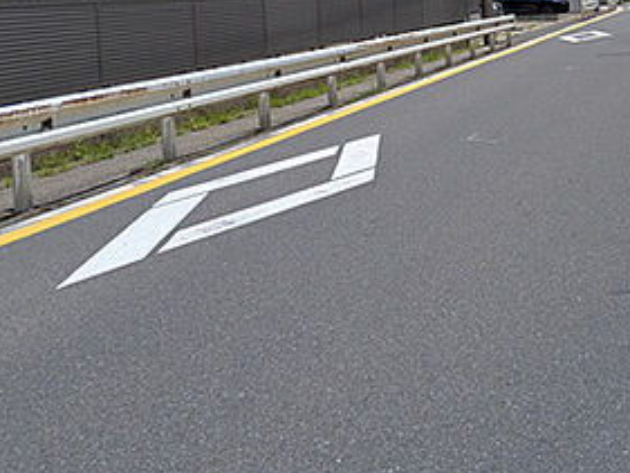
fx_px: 965
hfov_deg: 32.1
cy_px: 12
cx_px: 686
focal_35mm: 53
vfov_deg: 26.3
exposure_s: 1/2653
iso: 27
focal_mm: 4.53
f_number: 1.7
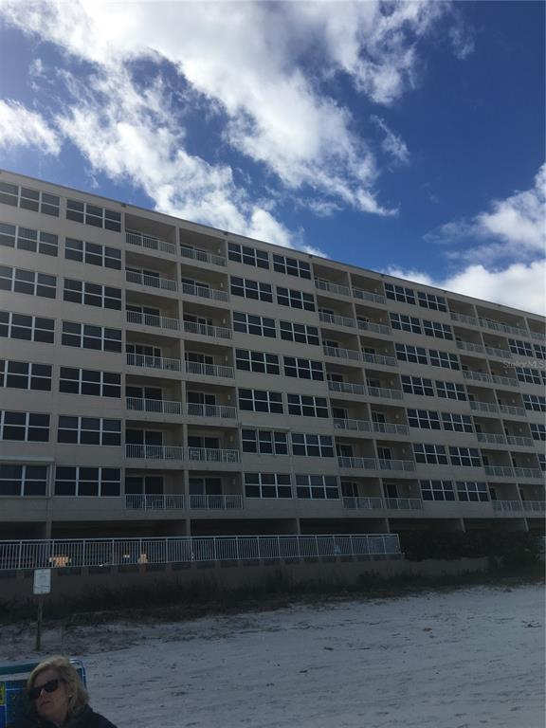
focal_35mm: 29
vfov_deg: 61.7
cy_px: 364
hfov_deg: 48.2
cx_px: 273
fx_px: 610
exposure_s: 1/2653
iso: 25
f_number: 2.2
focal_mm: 4.15
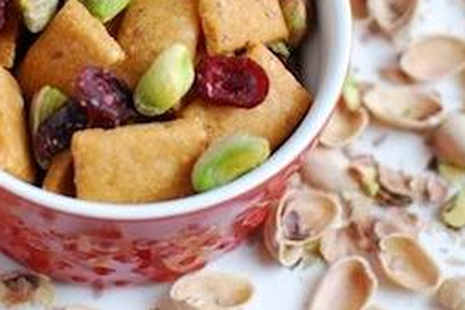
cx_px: 92
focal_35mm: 114
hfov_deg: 17.8
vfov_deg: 11.9
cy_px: -26
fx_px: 1474
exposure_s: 1/100
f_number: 3.5
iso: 400
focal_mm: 35
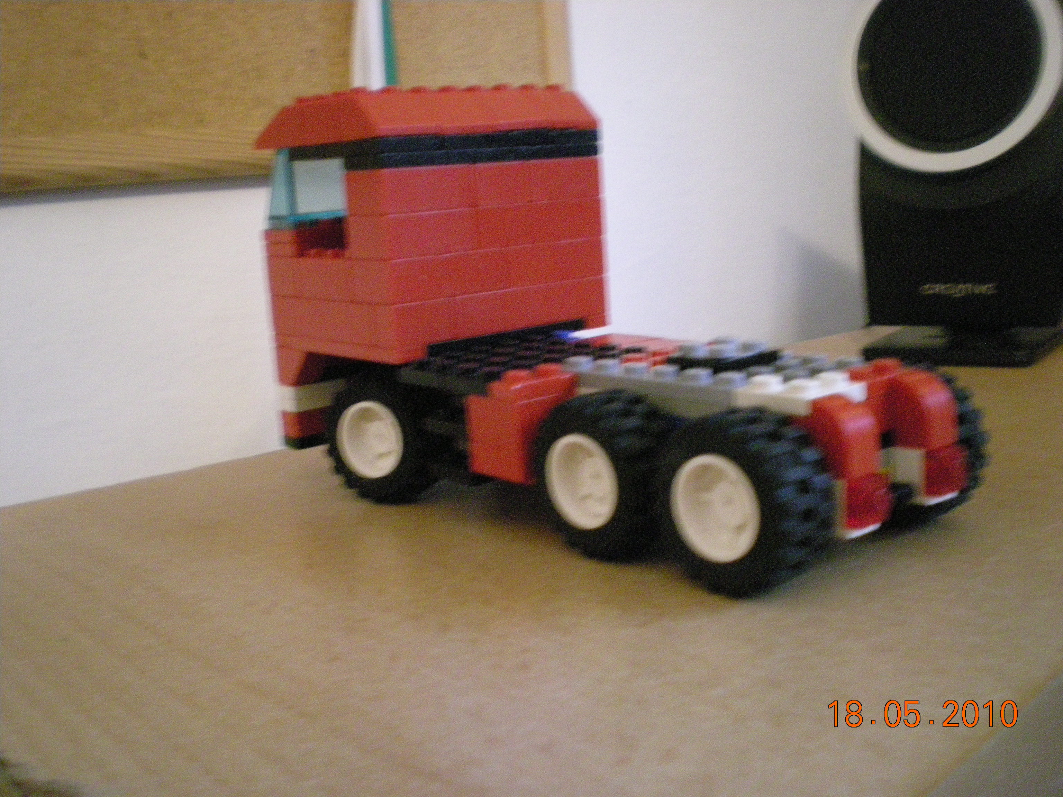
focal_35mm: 38
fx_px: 1167
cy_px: 398
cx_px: 532
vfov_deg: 37.7
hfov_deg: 49.0
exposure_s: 1/6.3
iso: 800
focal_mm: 6.3
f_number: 3.1
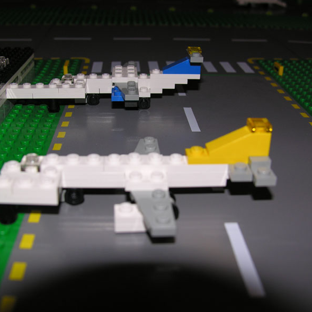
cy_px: 156
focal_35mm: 42
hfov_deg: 40.0
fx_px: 428
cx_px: 138
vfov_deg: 40.0
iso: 50
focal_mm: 8.9
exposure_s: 1/60.1
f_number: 2.8
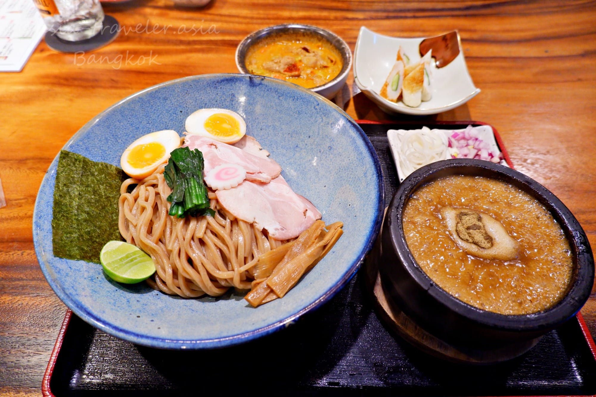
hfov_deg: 76.1
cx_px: 298
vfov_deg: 55.1
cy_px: 198
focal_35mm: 23
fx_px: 381
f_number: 3.5
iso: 1600
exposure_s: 1/34
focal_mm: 15
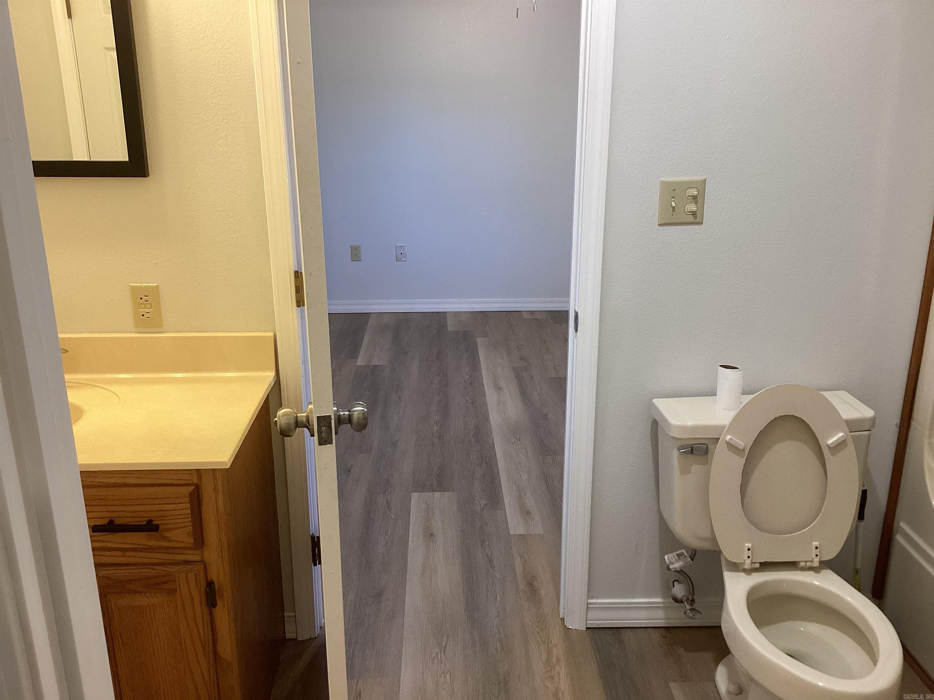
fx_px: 836
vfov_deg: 45.4
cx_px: 467
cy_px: 350
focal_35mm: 31
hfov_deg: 58.4
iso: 125
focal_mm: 3.3
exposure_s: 1/60
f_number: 2.4
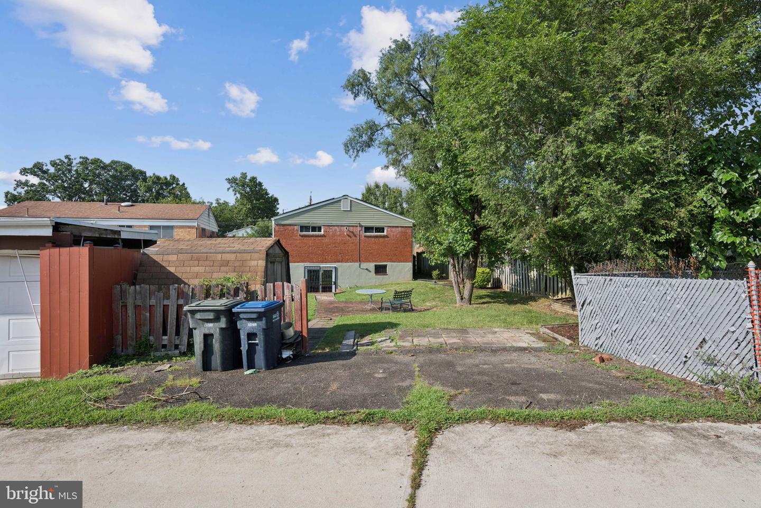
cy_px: 254
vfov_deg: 64.6
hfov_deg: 86.9
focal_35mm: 19
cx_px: 380
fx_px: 402
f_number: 7.1
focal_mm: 19
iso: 100
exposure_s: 1/640
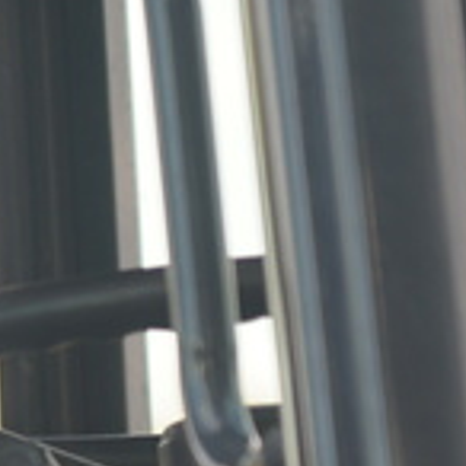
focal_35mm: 626
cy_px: 669
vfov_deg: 2.8
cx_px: -891
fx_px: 9534
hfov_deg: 2.8
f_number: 4
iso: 125
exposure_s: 1/160
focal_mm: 105
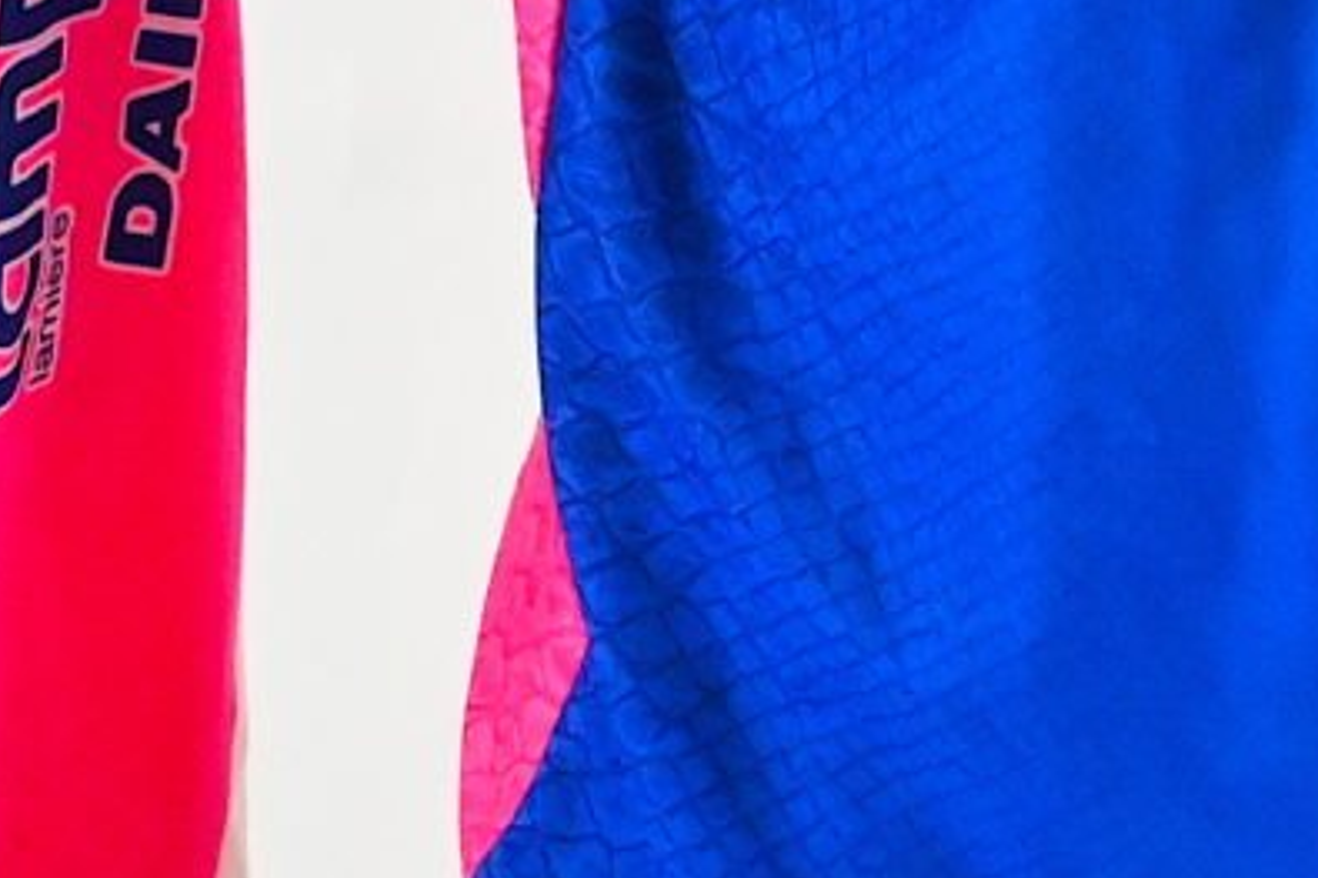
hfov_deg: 6.0
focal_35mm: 340
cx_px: 1582
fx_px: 12442
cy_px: -486
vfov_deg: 4.0
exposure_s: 1/400
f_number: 16
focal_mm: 70
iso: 22800
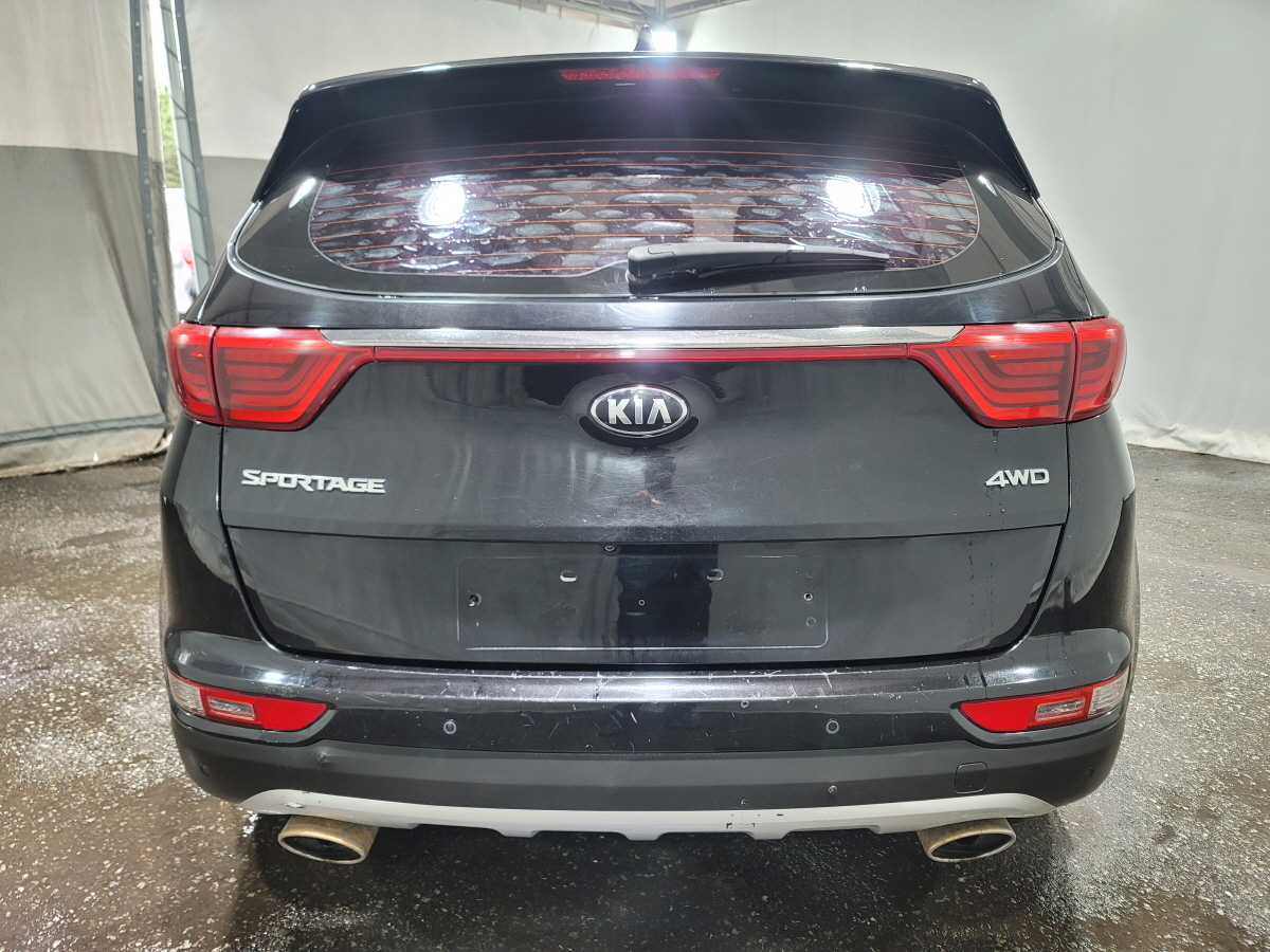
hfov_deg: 69.4
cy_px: 476
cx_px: 635
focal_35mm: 25
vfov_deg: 54.9
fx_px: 917
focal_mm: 7
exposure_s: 1/120
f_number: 1.8
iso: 200
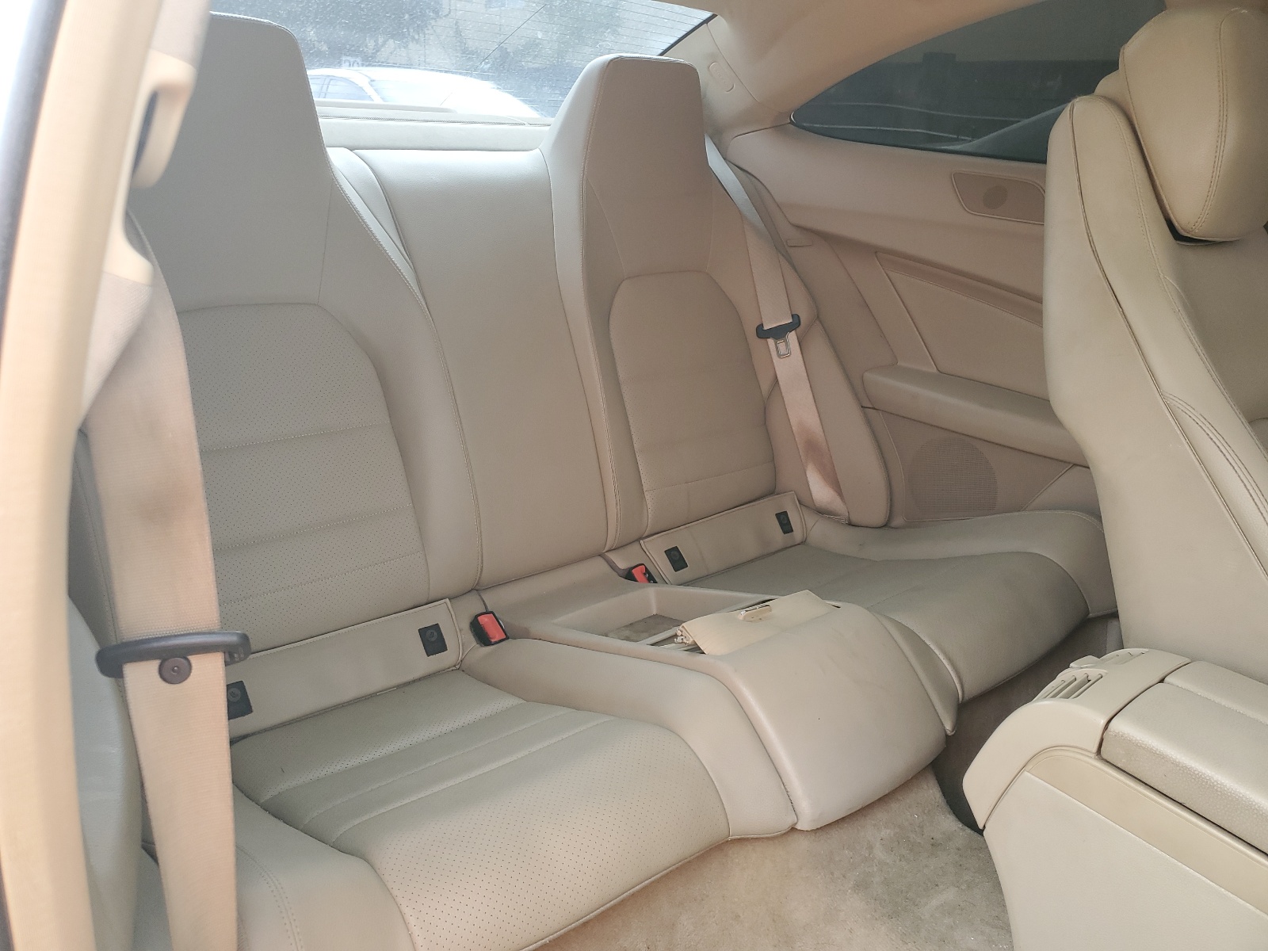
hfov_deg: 67.3
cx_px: 634
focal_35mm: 26
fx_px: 952
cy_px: 476
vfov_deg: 53.1
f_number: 1.5
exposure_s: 1/100
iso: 57
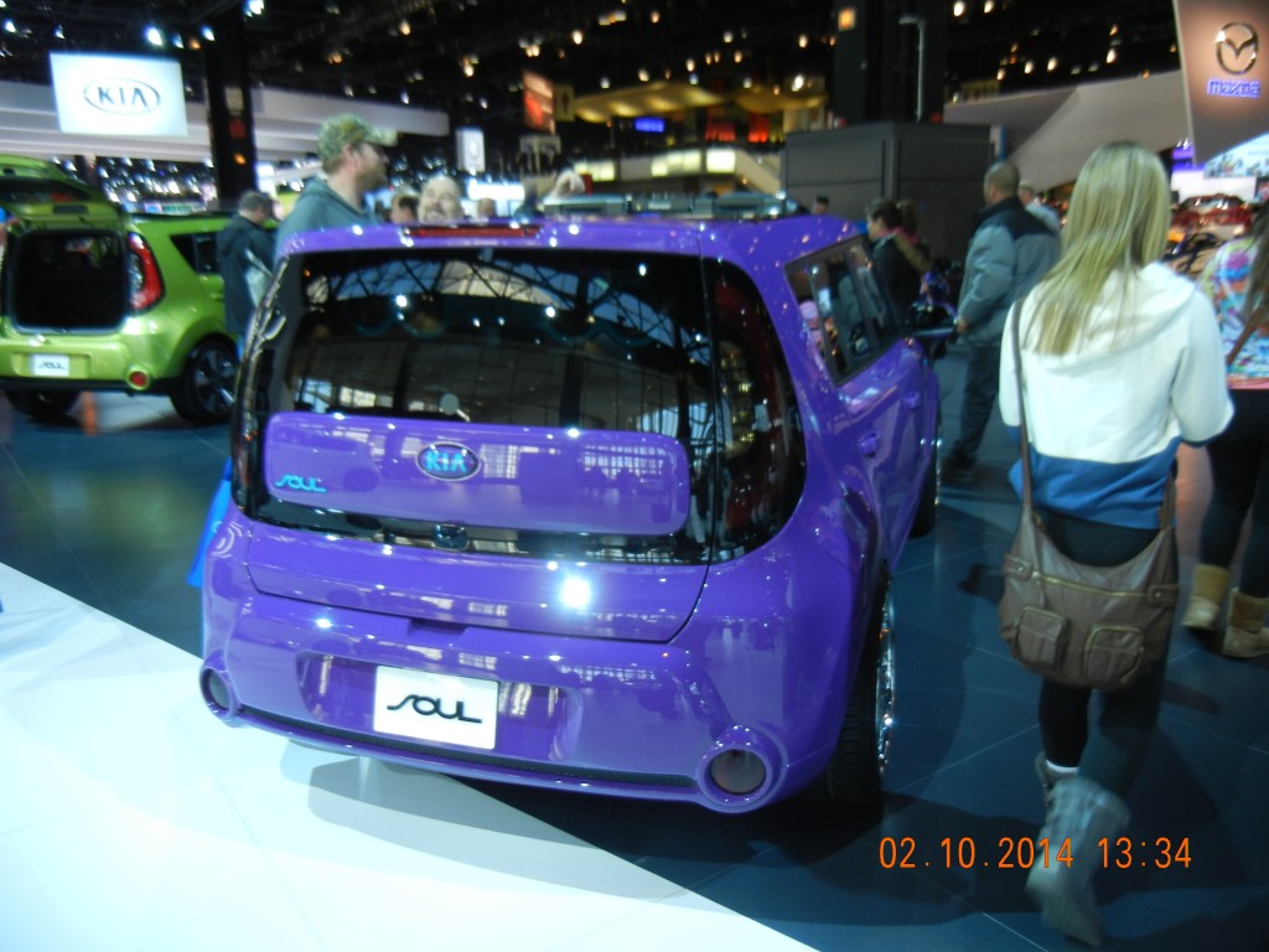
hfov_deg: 60.0
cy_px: 476
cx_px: 634
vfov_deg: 46.8
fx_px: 1100
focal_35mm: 30
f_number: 3.5
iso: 195
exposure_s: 1/41.1
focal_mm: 5.4
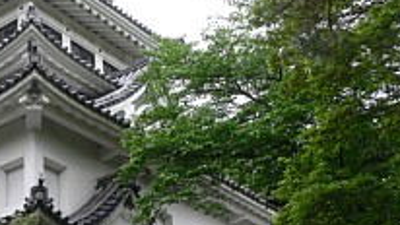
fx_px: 785
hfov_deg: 27.3
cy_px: 184
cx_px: 19
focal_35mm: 74
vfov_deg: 16.2
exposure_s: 1/125
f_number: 5
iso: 80
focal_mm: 7.4
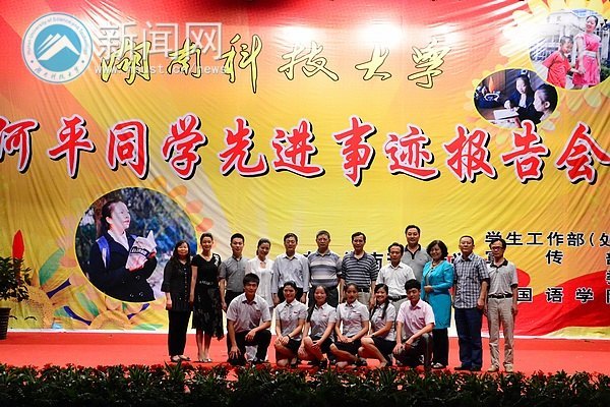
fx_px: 813
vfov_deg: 28.1
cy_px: 204
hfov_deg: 41.1
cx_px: 305
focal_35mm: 48
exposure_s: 1/200
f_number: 5
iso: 3200
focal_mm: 32
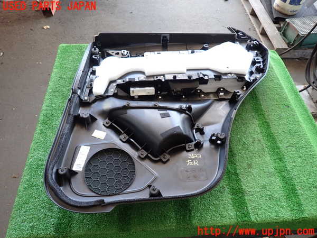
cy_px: 119
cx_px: 158
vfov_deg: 54.9
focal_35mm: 25
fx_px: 229
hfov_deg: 69.4
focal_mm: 4.5
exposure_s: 1/50
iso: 200
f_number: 2
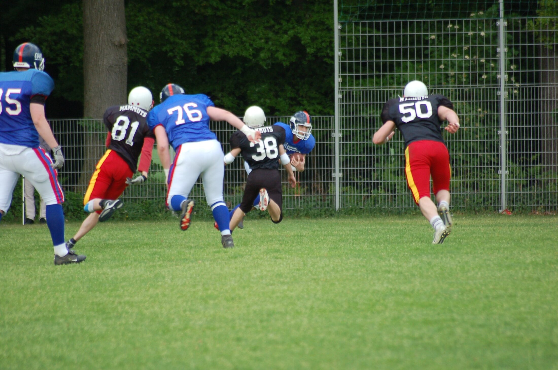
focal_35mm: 450
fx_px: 6962
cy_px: 185
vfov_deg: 3.0
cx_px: 279
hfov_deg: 4.6
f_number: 5.6
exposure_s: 1/500
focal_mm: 300
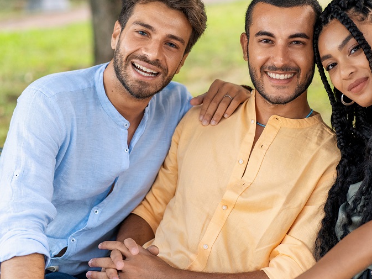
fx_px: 1279
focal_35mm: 119
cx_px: 241
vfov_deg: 12.5
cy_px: 122
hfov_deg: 16.5
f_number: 2.5
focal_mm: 85
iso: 800
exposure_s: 1/250
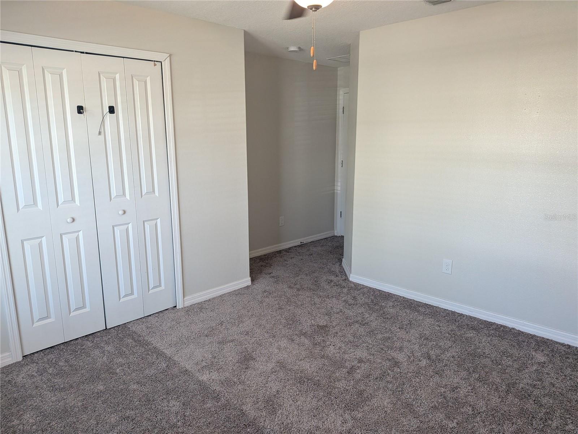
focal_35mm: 24
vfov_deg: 56.8
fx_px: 401
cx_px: 289
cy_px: 217
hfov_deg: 71.6
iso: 297
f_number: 1.7
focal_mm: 4.53
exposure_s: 1/120
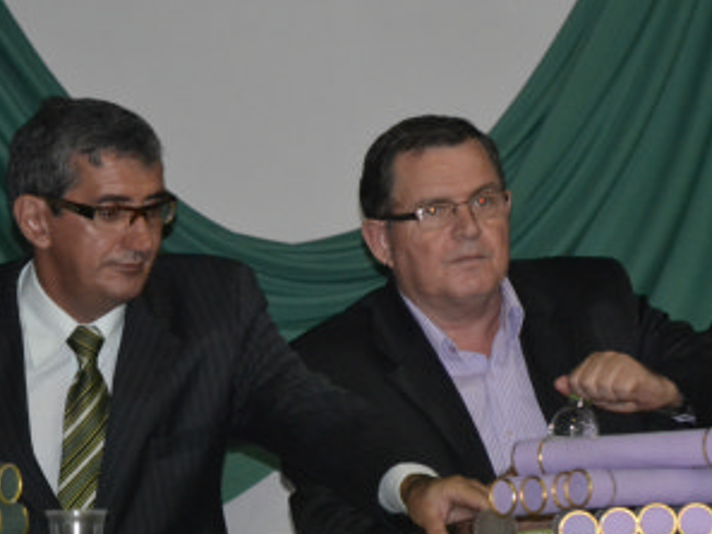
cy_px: 312
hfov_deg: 6.0
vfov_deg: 4.5
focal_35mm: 328
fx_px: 6745
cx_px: 388
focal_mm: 135
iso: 3200
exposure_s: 1/60
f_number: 5.6
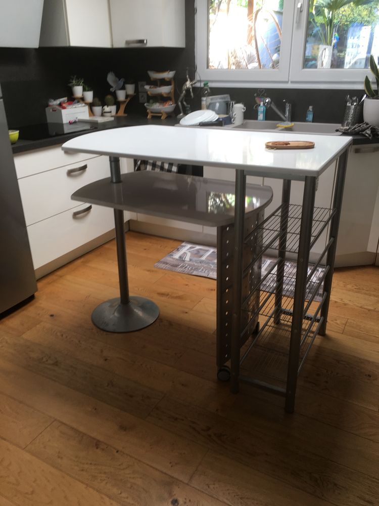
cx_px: 190
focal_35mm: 29
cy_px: 253
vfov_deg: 61.7
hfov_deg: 48.2
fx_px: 423
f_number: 2.2
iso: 25
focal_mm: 4.15
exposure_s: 1/50
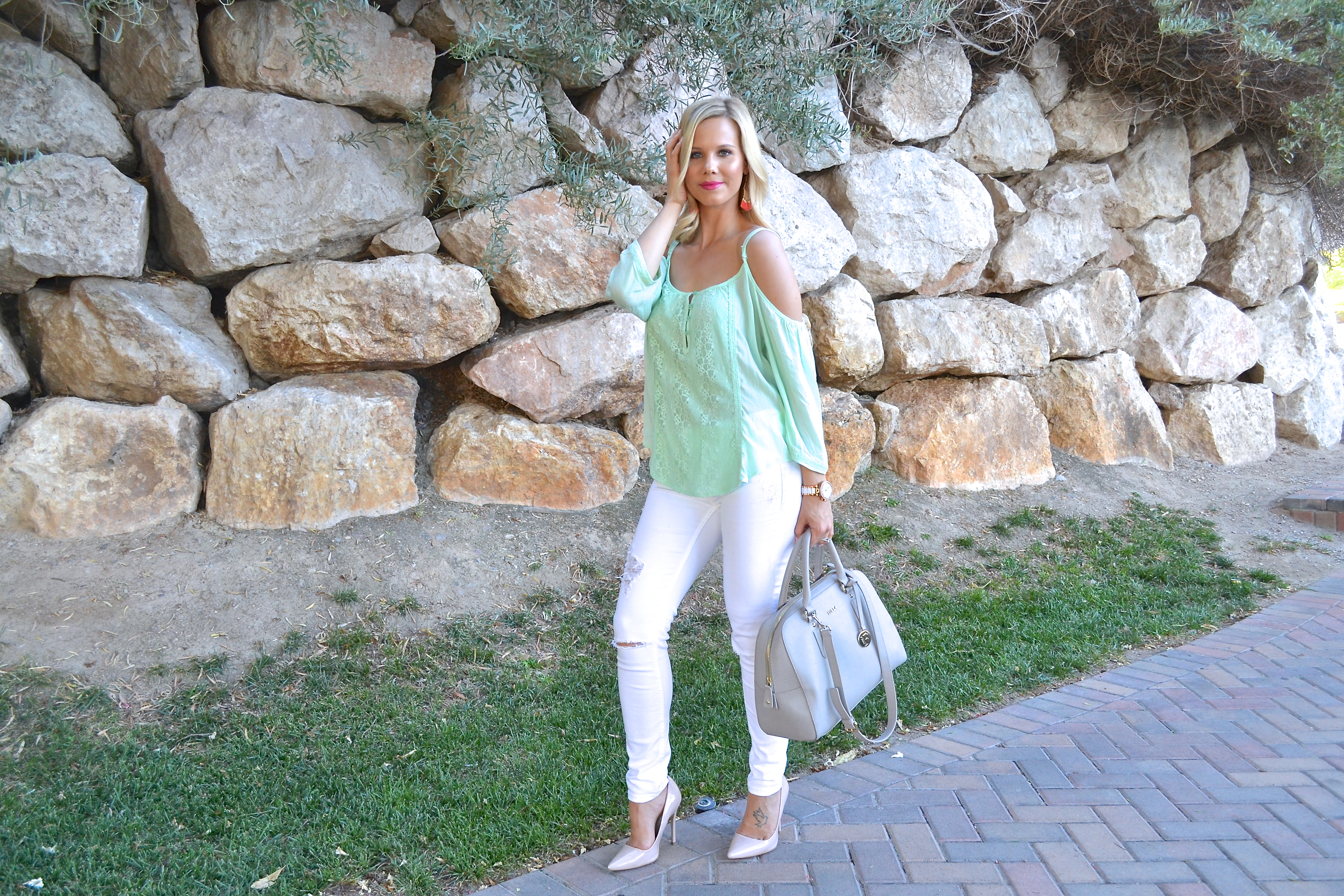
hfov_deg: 61.9
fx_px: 1120
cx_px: 672
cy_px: 448
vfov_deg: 43.6
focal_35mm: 30
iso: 400
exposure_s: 1/125
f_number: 5.6
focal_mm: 20
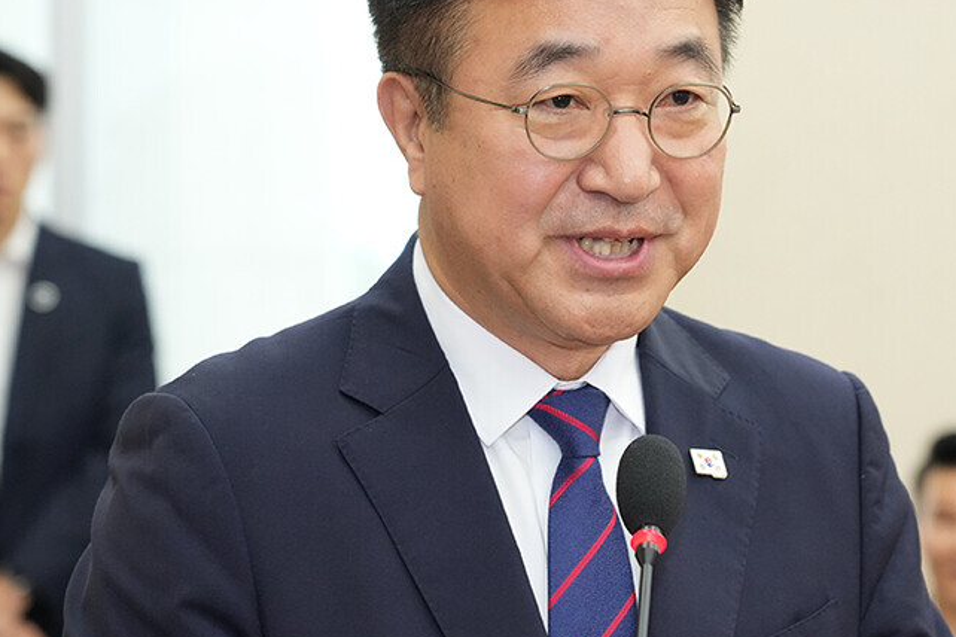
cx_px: 593
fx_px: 4169
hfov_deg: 13.1
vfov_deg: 8.7
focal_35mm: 157
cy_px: 229
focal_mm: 105
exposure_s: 1/200
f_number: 5
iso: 3200
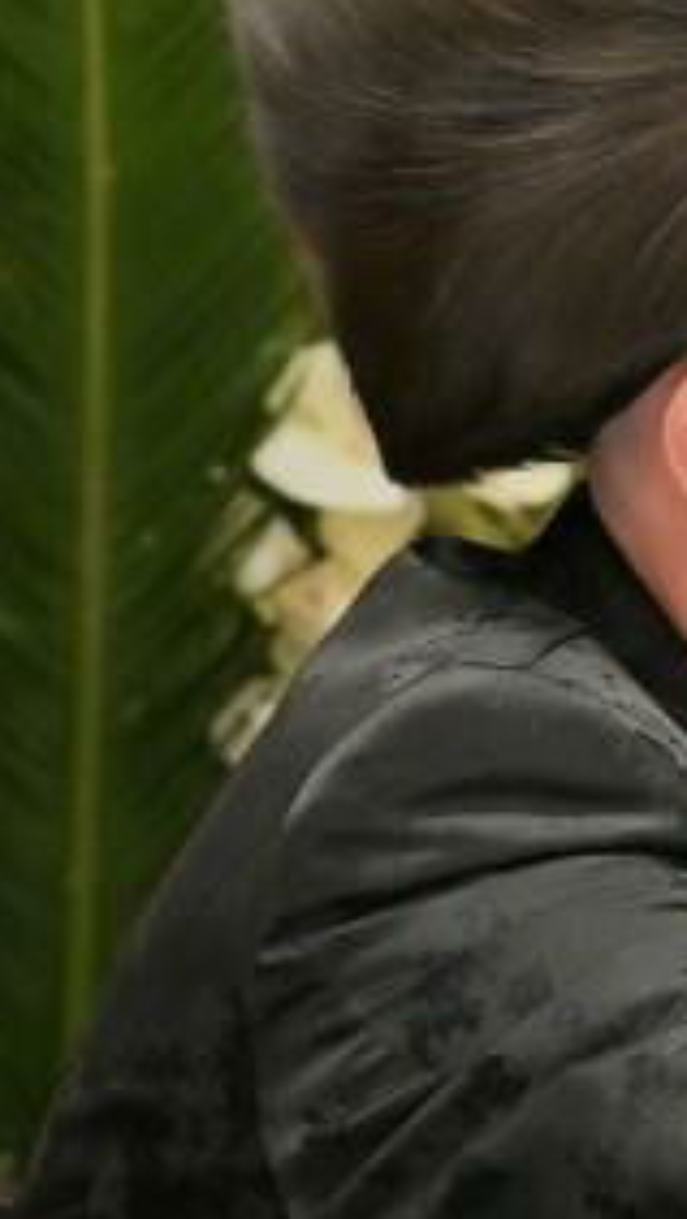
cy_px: 350
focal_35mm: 1139
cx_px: 1568
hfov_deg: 1.1
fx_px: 36820
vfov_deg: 1.9
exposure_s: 1/320
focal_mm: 200
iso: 400
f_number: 4
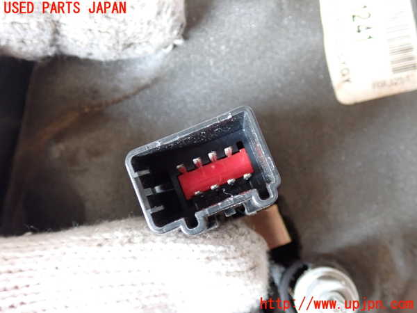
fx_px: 458
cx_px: 208
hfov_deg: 49.0
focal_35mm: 38
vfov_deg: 37.7
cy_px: 156
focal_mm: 6.83
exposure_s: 1/30
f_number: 2.7
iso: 800
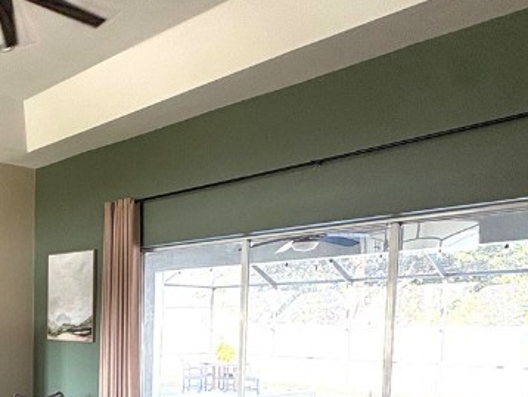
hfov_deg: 39.9
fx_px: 611
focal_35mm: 40
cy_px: 369
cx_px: -22
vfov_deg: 33.8
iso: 200
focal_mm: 2.22
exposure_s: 1/80
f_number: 2.2
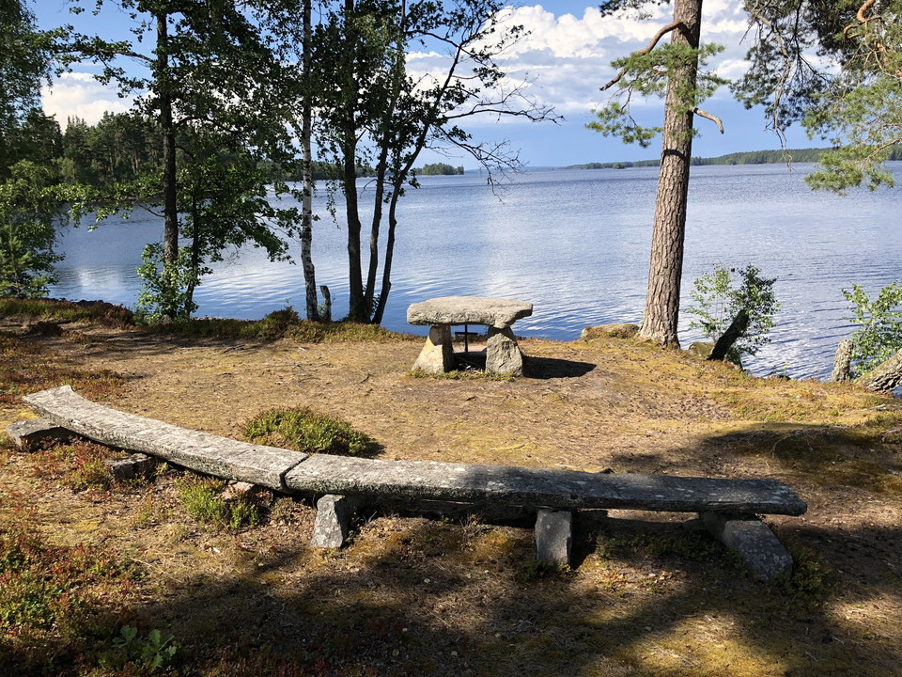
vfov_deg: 49.7
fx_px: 730
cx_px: 451
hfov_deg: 63.4
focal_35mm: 28
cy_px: 338
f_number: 1.8
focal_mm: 3.99
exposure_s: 1/1412
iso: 20
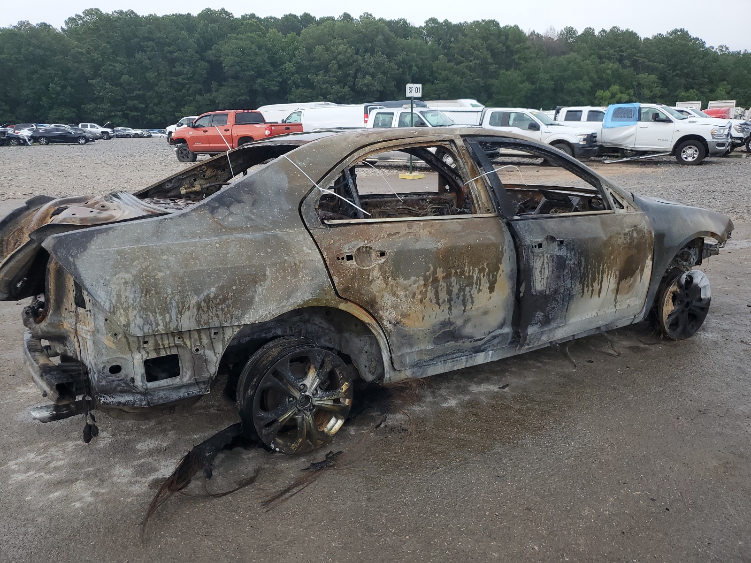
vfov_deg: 53.1
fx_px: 564
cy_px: 282
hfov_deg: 67.3
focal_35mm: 26
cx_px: 376
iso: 55
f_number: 1.5
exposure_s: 1/120
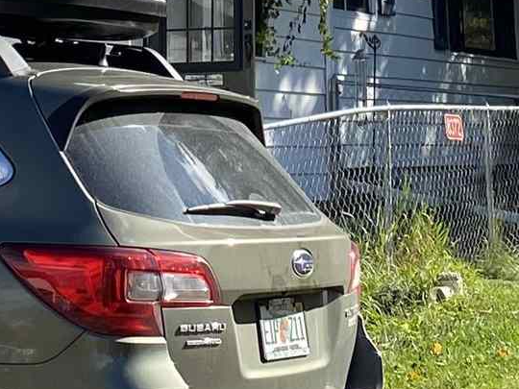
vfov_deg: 9.3
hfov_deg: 13.3
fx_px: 2219
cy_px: -427
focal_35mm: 148
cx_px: 305
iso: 32
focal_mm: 4.25
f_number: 1.8
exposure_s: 1/2105
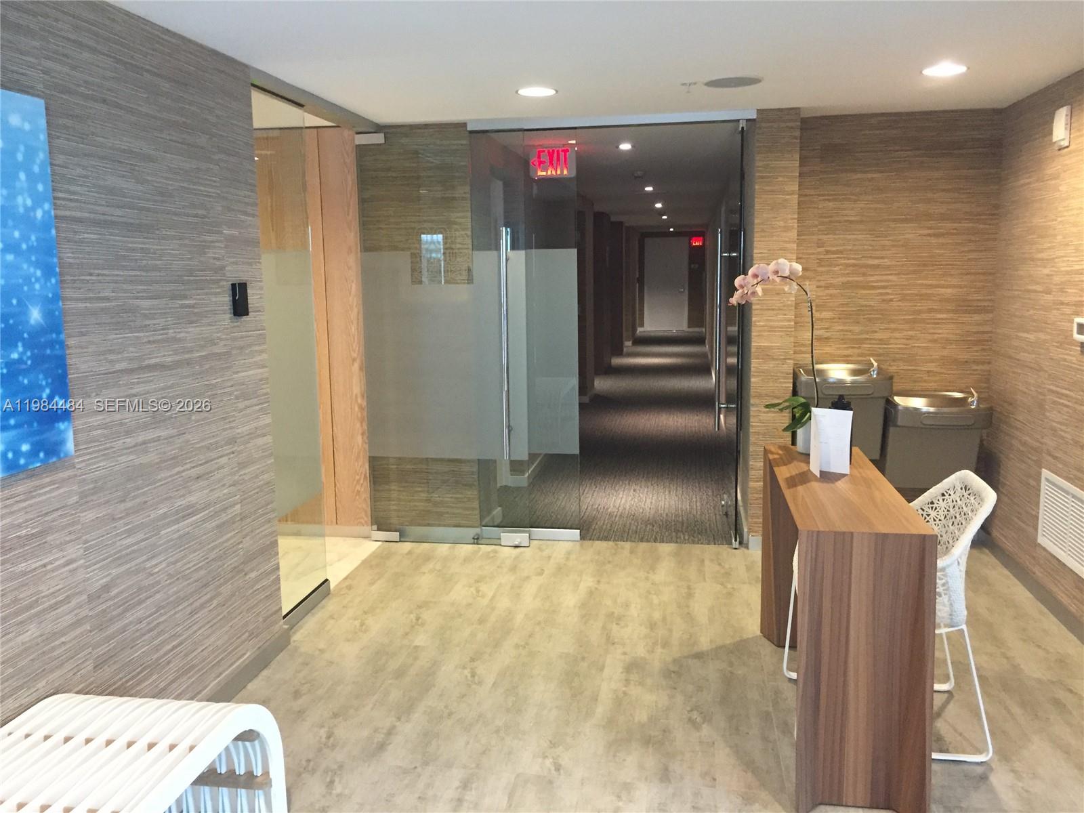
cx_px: 542
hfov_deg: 61.7
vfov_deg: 48.2
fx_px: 908
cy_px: 406
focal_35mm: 29
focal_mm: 4.15
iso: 200
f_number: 2.2
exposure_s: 1/30
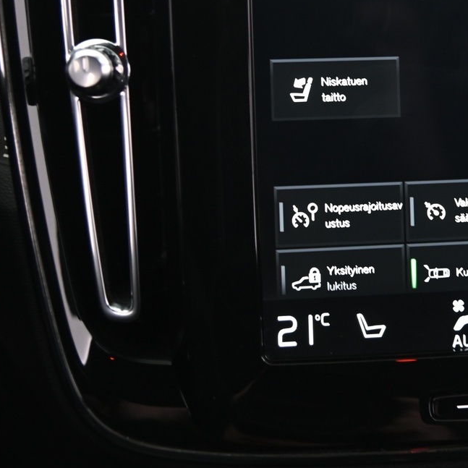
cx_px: 438
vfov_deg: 21.2
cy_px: 103
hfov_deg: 20.9
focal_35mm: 81
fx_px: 1239
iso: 2000
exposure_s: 1/15
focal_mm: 38
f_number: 4
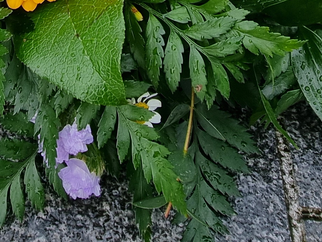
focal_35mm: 57
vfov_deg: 17.8
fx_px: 530
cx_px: 89
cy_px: -243
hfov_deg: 33.2
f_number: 2.2
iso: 50
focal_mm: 2.2
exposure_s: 1/239
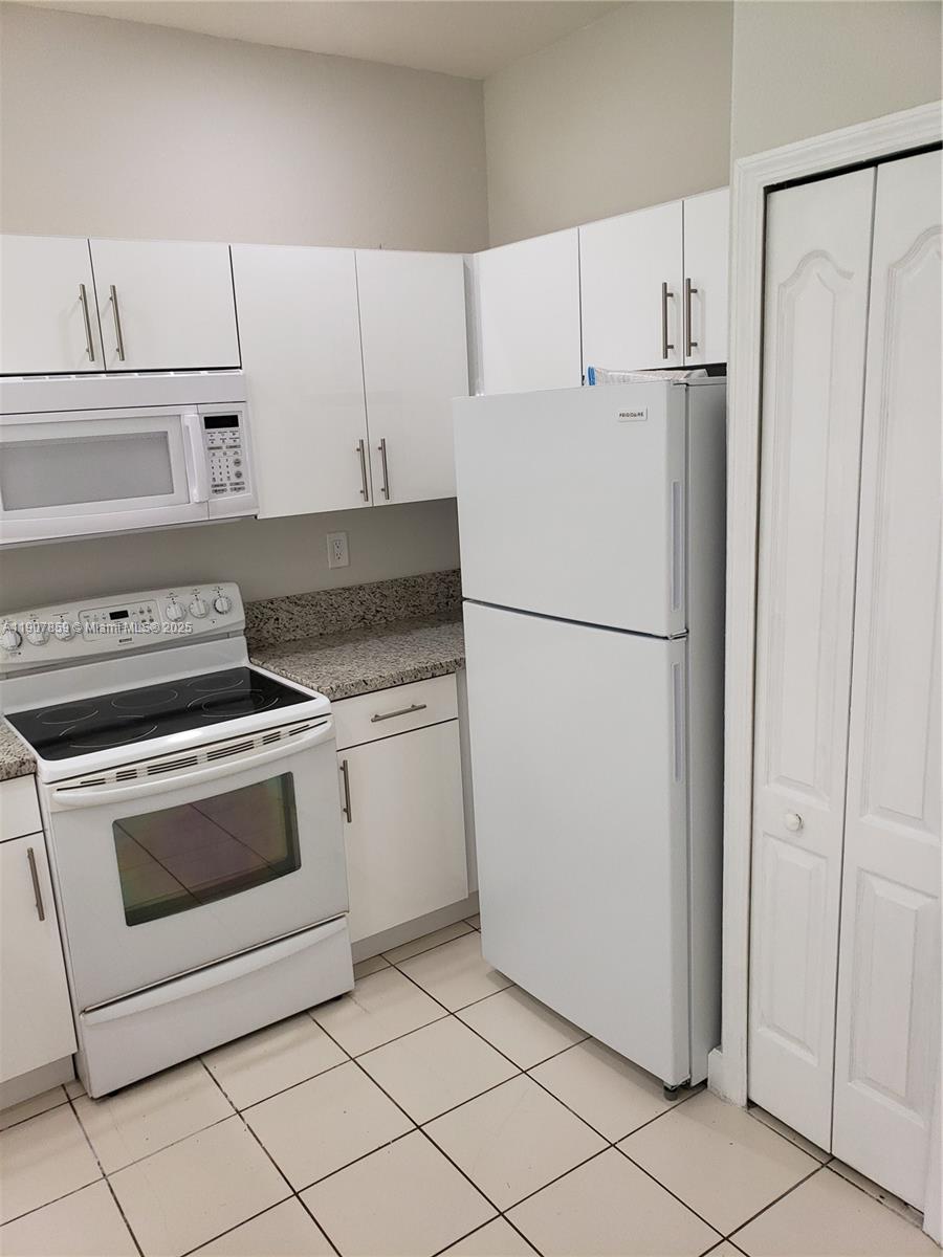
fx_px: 944
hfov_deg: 53.1
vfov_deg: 67.3
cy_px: 628
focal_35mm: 26
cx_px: 472
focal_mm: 4.3
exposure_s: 1/60
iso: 100
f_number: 2.4
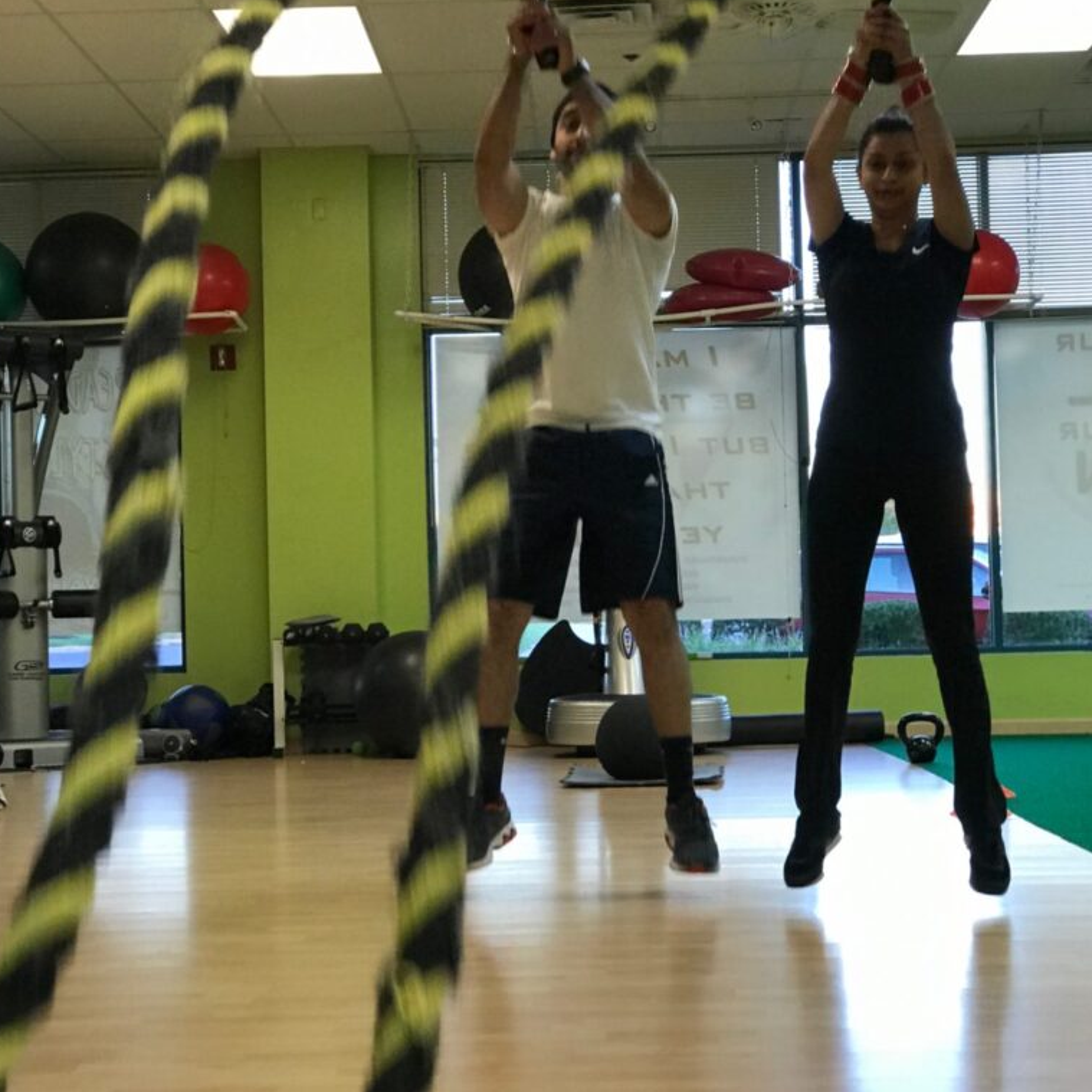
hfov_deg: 25.4
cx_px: 519
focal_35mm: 68
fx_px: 2427
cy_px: 545
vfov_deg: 25.4
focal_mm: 6.6
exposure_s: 1/120
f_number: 2.8
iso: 200
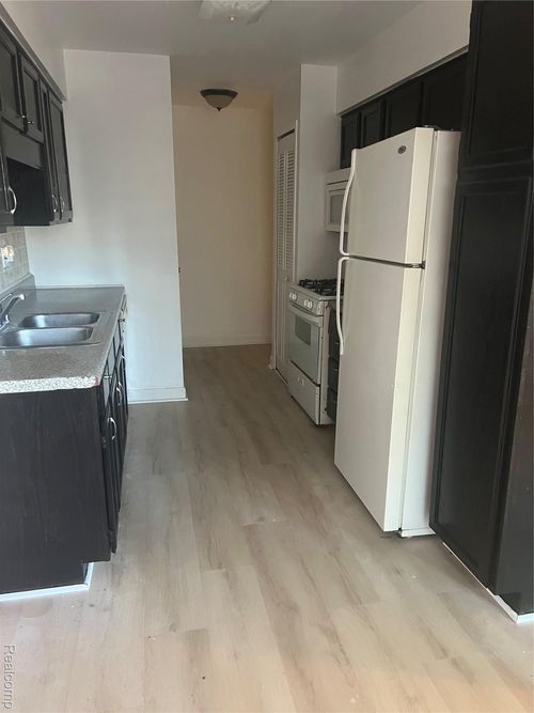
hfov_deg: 53.0
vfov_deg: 67.3
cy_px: 356
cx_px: 267
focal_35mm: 26
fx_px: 535
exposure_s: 1/40
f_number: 1.5
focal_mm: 5.7
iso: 500
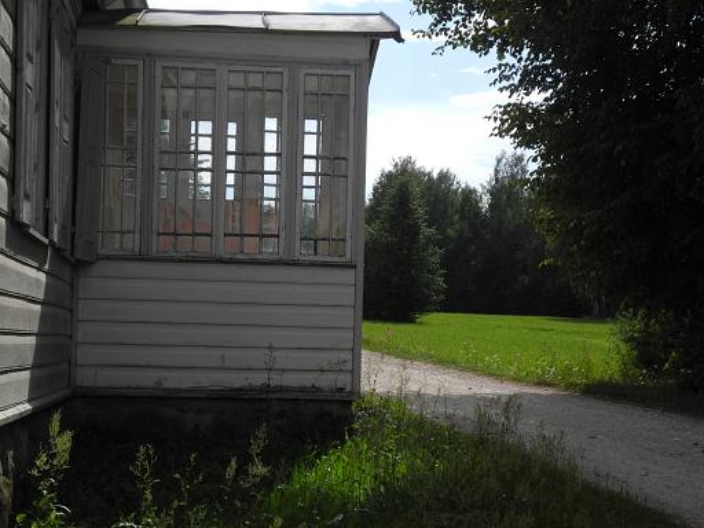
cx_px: 352
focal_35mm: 85
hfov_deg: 23.0
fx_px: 1729
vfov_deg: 17.4
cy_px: 264
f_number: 4
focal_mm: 18.1
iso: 100
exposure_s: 1/1000
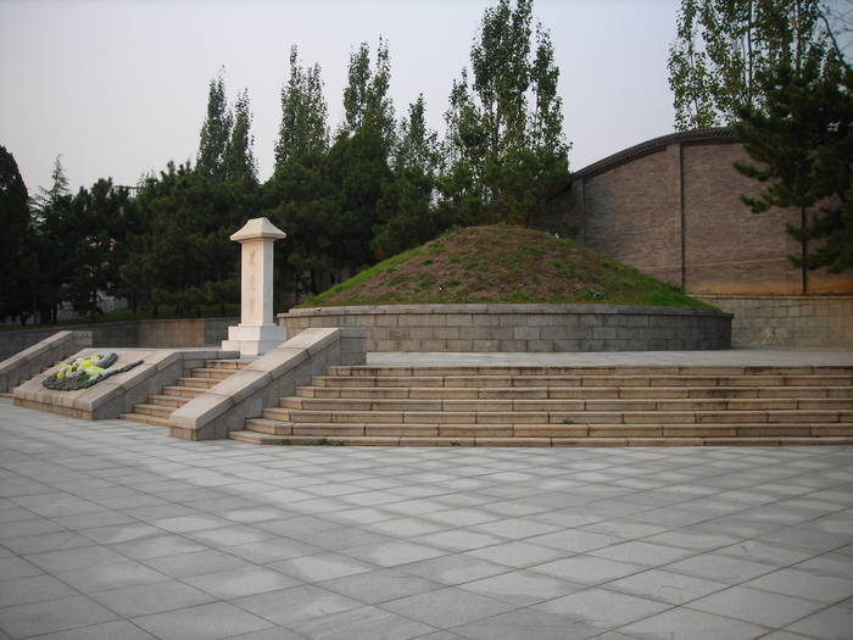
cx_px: 426
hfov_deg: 49.0
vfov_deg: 37.7
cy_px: 320
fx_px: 936
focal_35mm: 38
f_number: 3.2
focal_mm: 6.3
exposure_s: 1/133
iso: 50
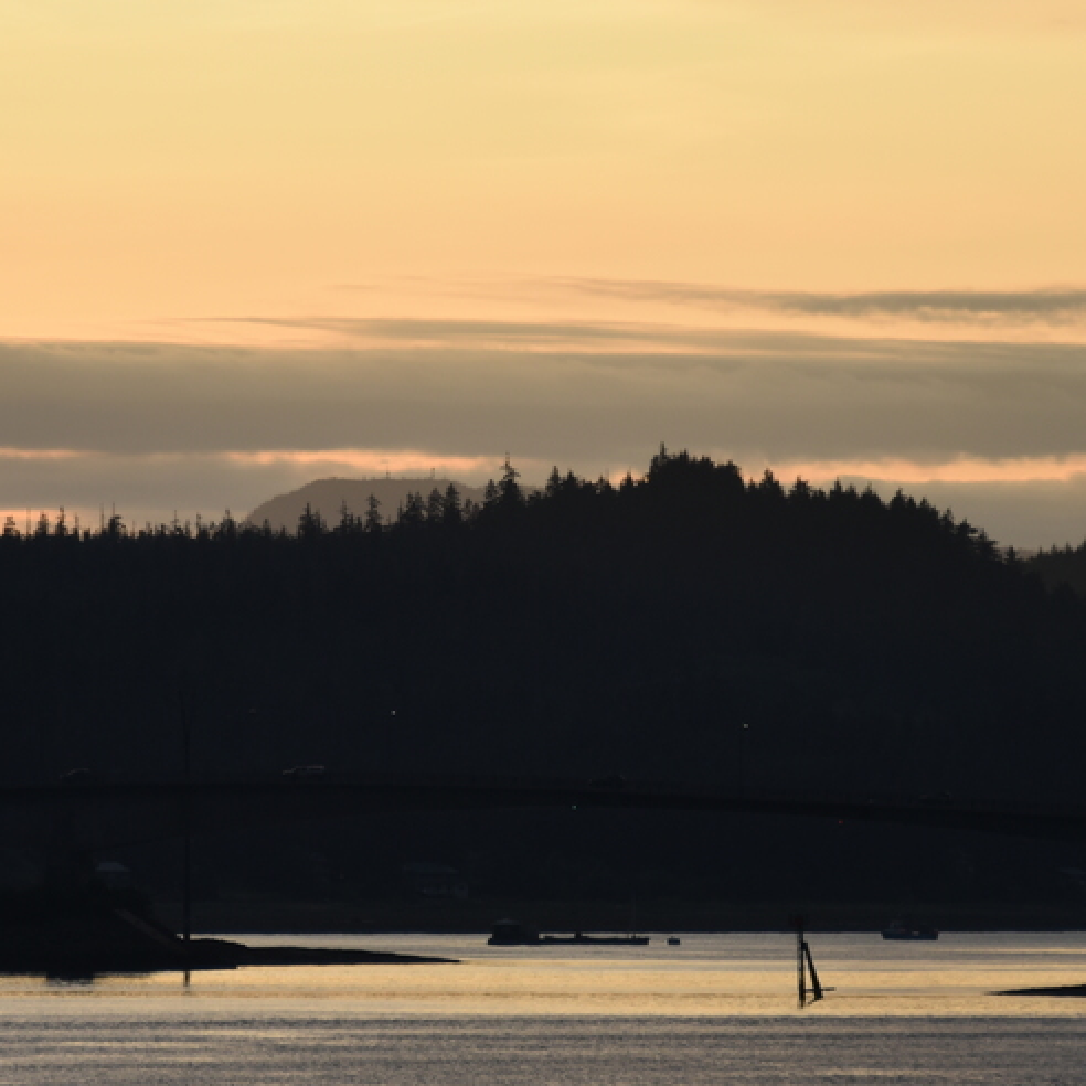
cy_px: 589
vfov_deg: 4.0
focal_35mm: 442
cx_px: 468
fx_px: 15688
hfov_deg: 4.0
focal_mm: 200
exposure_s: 1/400
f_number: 5.6
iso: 180
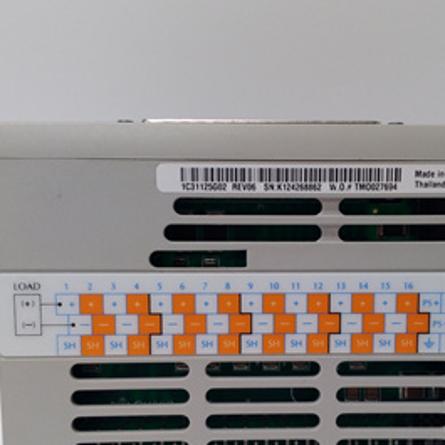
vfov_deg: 37.2
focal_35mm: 45
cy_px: 296
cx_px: 269
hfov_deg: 37.4
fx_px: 654
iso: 179
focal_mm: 3.79
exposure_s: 1/30
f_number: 2
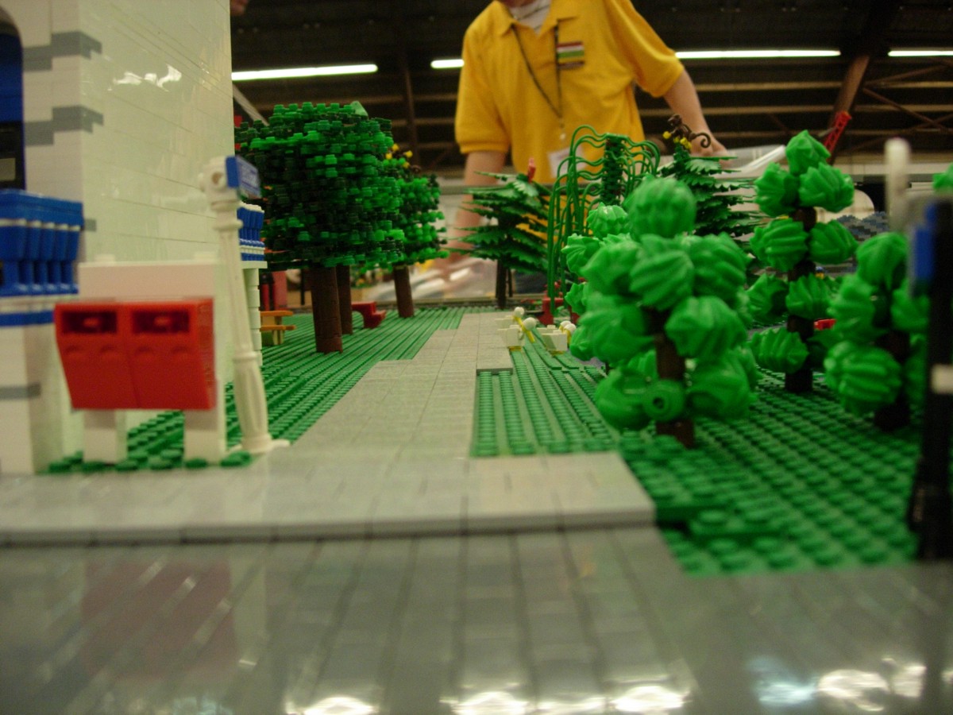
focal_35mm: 38
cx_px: 476
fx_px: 1046
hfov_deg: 49.0
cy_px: 358
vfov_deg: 37.7
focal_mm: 7.8
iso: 200
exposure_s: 1/12.6
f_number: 2.8
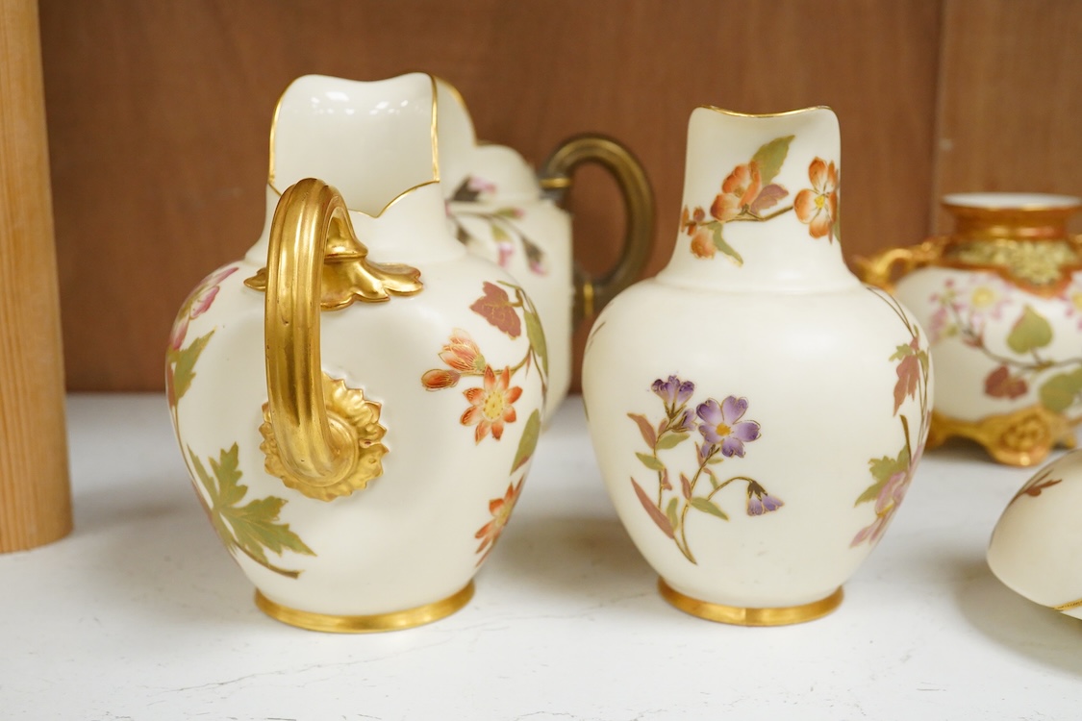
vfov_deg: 29.9
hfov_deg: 43.6
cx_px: 541
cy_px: 360
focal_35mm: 45
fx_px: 1352
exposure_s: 1/160
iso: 2500
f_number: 10
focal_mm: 30
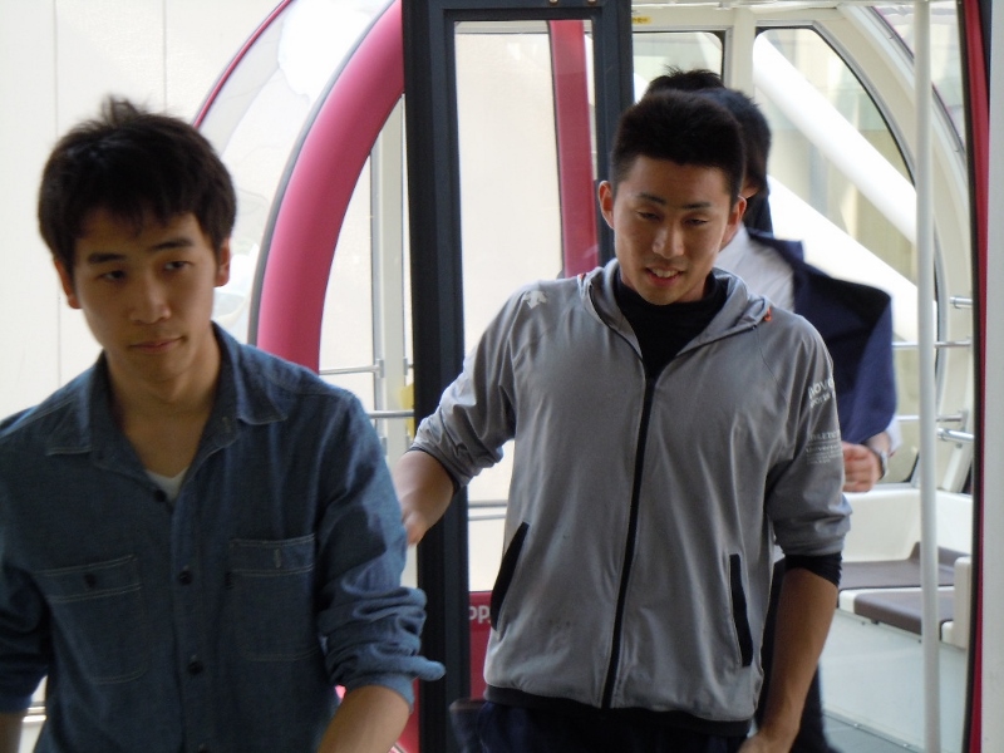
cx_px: 502
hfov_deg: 19.3
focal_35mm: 102
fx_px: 2958
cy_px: 376
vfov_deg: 14.5
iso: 250
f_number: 4.5
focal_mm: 18.3
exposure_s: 1/100
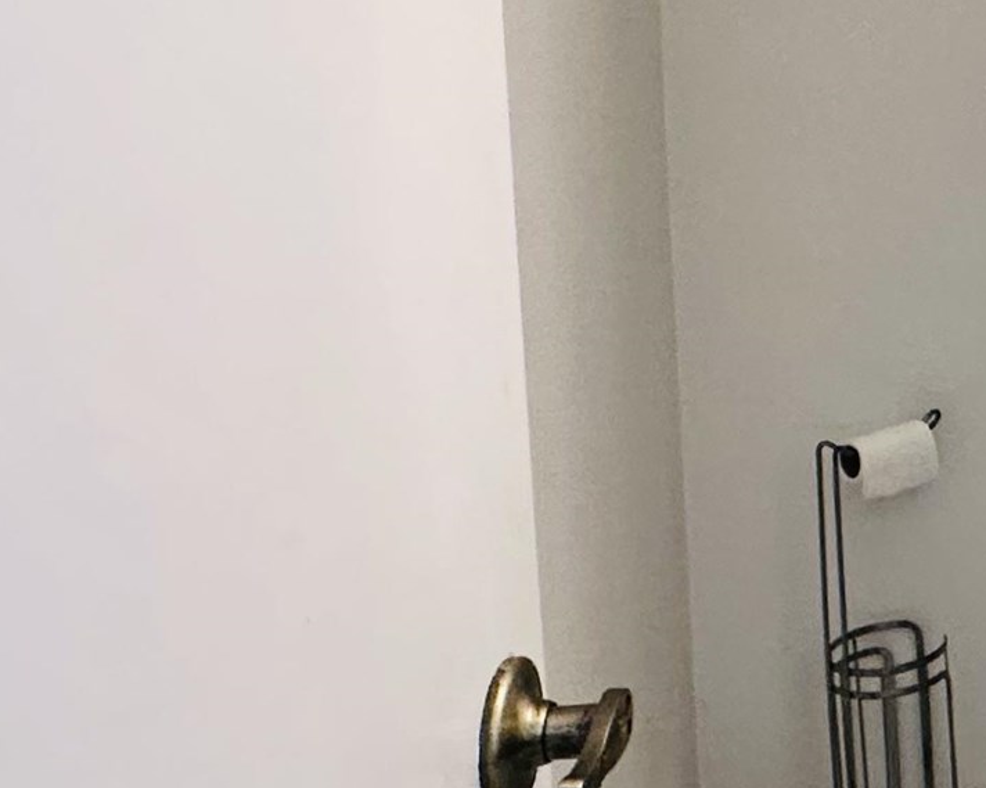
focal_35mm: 59
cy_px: 129
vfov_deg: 25.2
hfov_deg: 25.0
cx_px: 1449
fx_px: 1721
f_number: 2.2
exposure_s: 1/120
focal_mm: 2.22
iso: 160
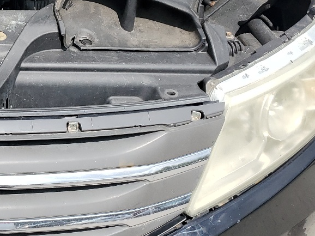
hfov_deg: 24.2
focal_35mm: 72
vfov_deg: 19.8
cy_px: 1
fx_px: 655
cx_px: -78
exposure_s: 1/3333
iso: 50
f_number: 1.5
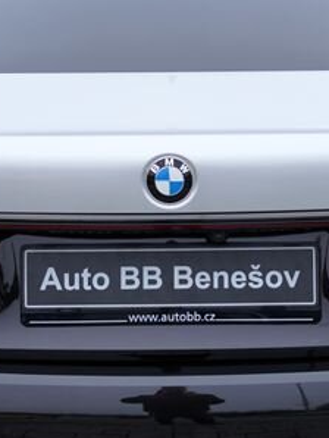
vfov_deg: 19.8
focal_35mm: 99
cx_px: 189
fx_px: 1253
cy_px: 206
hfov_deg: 15.0
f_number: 2.8
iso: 125
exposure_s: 1/30
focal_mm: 30
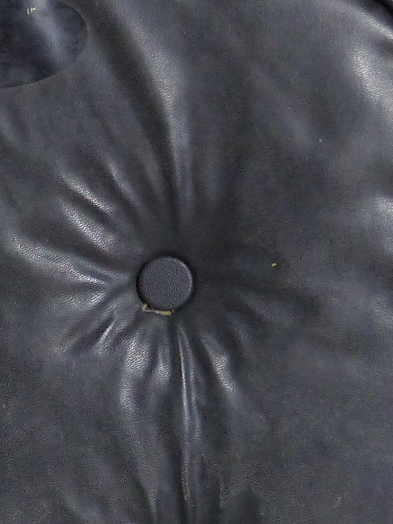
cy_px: 466
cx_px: -24
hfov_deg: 9.3
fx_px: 2392
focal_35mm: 158
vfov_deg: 12.4
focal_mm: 7.8
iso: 400
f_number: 2.8
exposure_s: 1/25
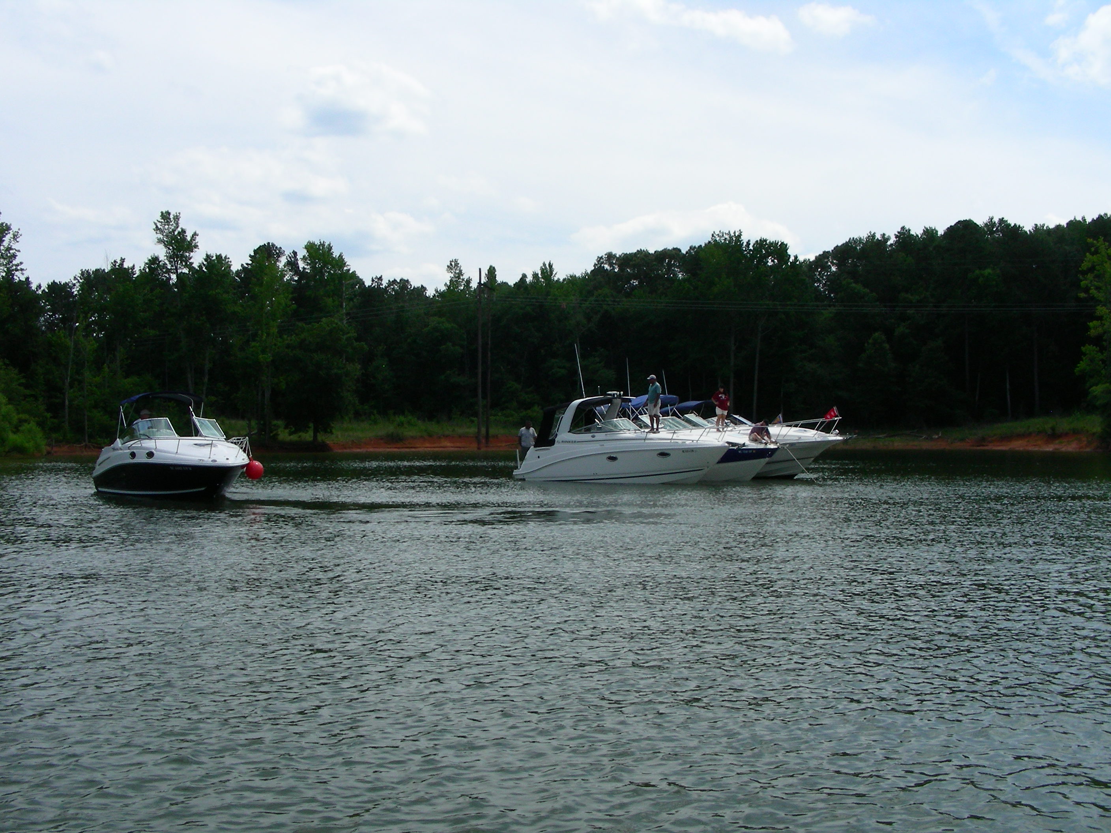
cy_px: 416
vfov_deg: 37.7
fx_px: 1220
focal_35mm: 38
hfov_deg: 49.0
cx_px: 556
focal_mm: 6.3
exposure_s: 1/537
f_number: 5.6
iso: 50
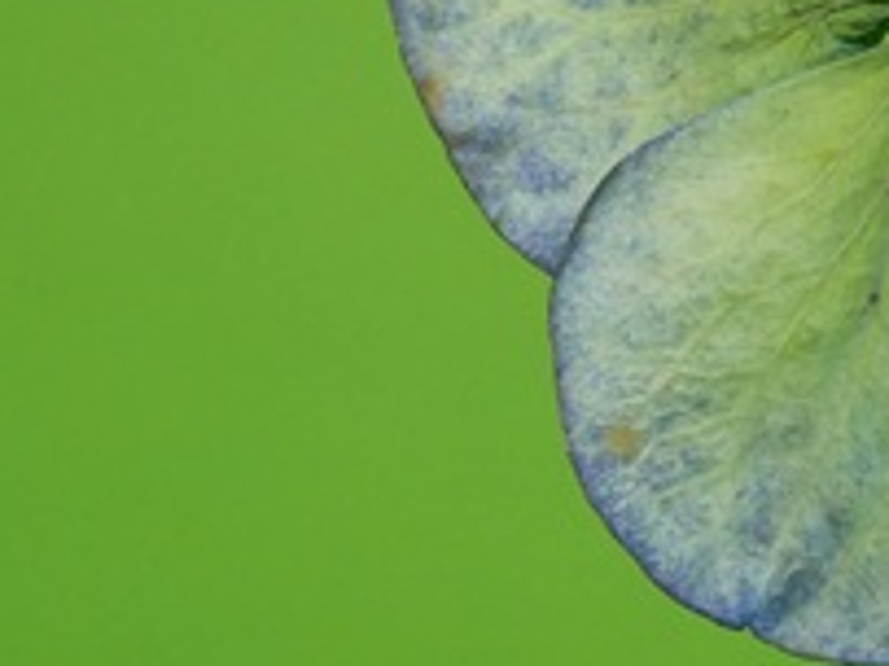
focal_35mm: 272
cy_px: -7
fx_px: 6981
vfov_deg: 5.4
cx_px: 793
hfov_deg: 7.3
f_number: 8
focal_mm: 60
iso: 1600
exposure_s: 1/125
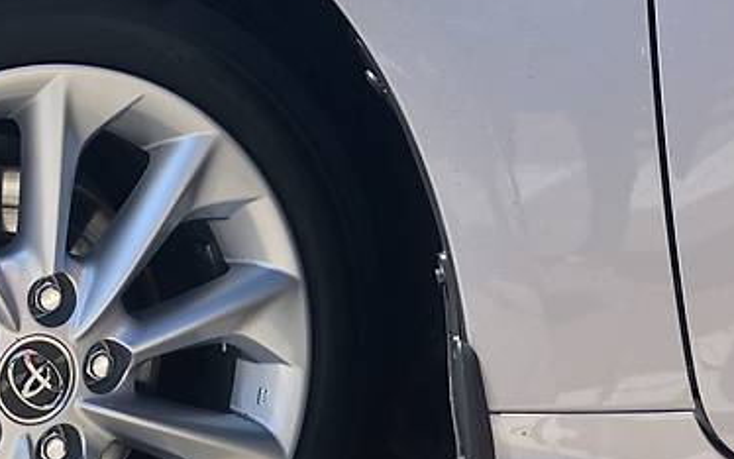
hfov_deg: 17.2
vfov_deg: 11.1
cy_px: 306
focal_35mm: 118
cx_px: -26
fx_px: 2361
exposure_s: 1/397
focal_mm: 6
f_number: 2.4
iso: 16
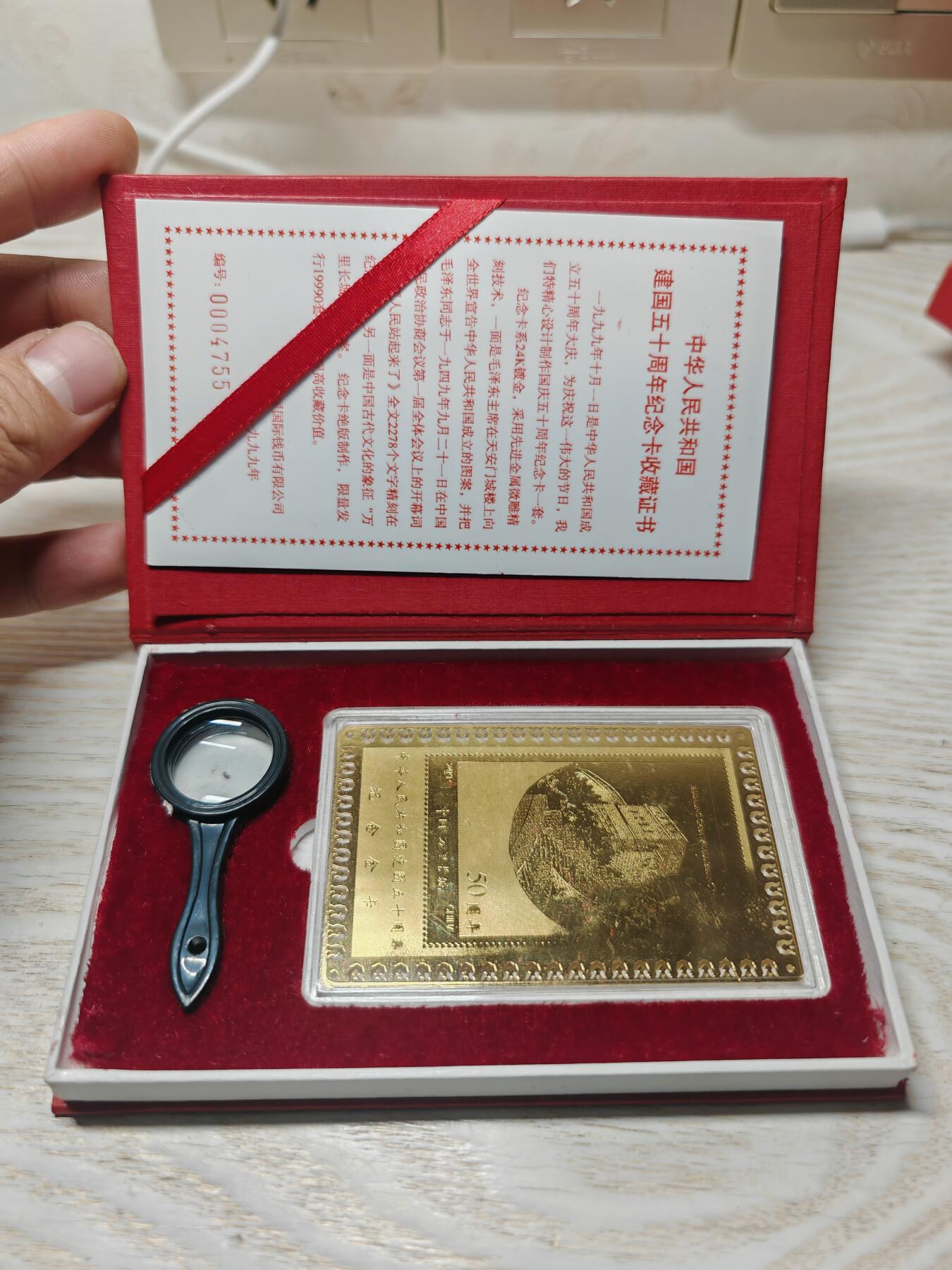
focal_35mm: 27
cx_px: 476
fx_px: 990
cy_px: 635
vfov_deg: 65.3
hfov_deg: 51.4
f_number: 1.6
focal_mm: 7.62
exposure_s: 1/100
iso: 100
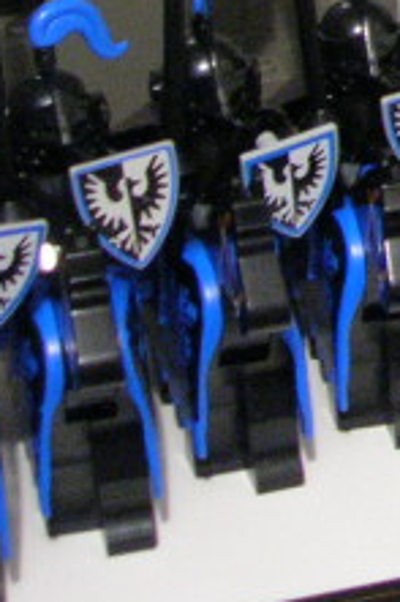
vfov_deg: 10.7
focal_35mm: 183
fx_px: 3055
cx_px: 1195
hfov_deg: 6.8
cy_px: -417
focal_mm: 7.8
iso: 400
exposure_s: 1/12.2
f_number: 2.8
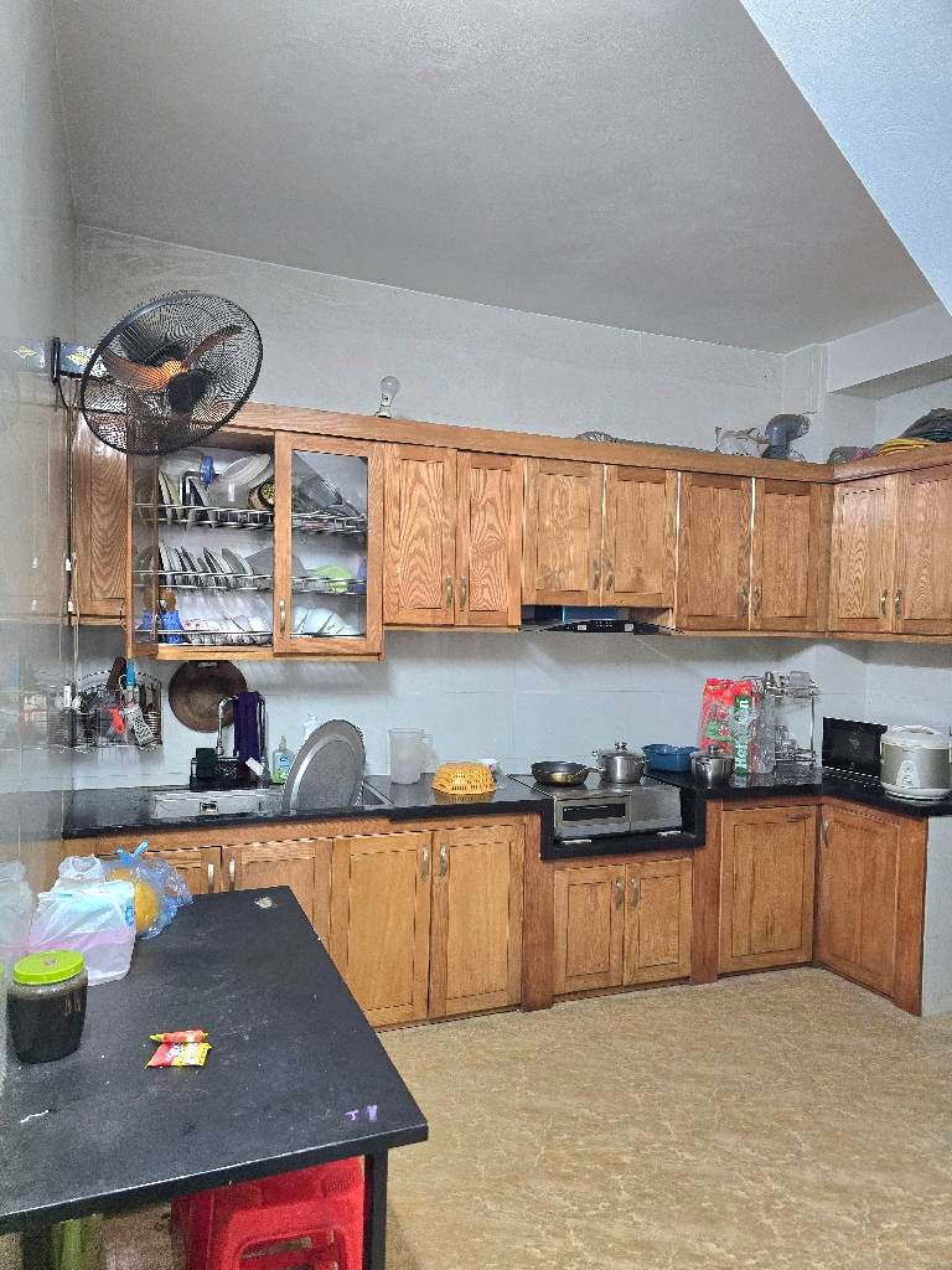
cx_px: 476
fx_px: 843
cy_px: 635
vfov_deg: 73.9
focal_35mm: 23
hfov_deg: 58.9
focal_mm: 6.3
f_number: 1.7
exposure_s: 1/101
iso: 640
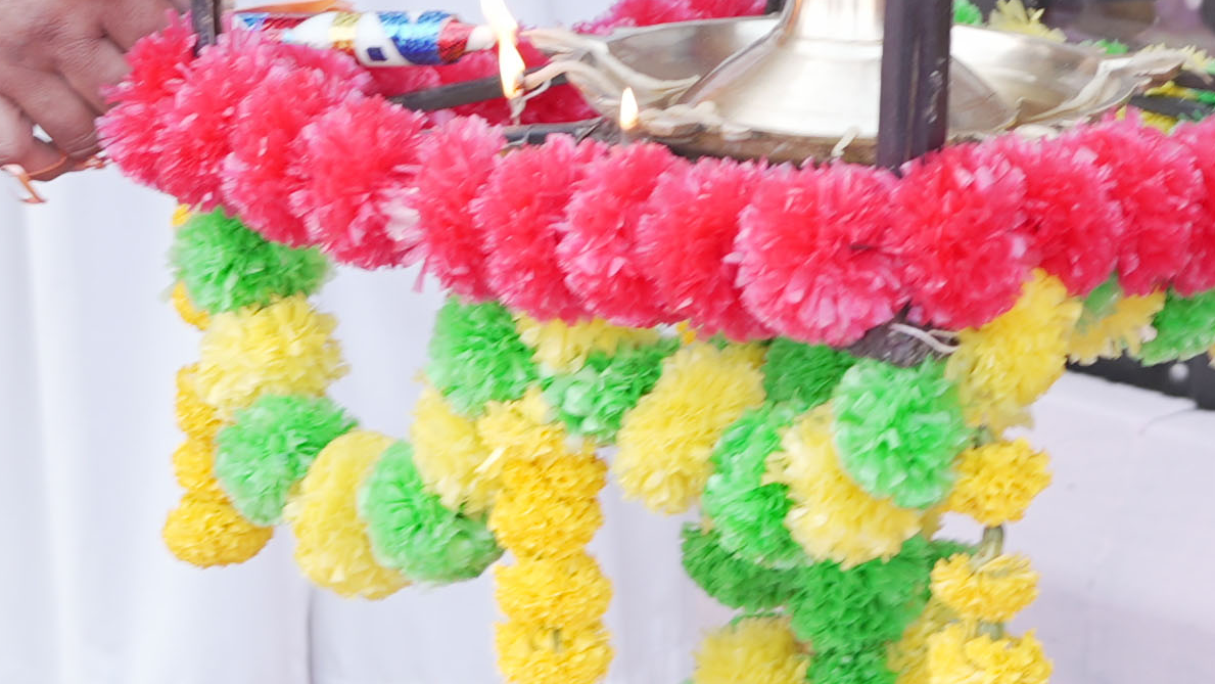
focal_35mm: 216
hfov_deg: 9.8
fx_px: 6959
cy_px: -918
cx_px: 1432
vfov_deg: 5.4
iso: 160
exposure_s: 1/80
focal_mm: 35
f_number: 3.2
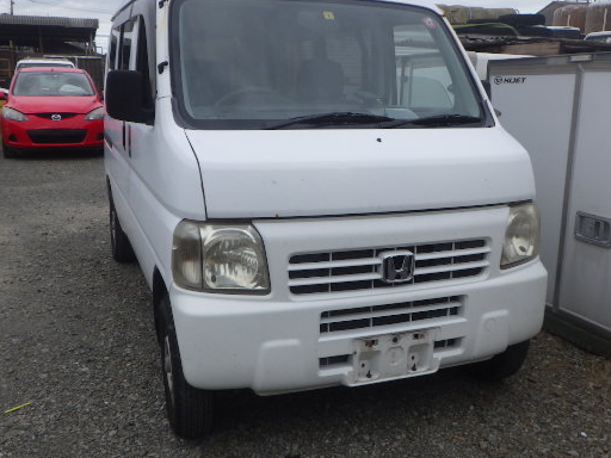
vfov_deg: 40.7
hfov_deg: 52.6
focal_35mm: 35
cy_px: 227
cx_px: 309
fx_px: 618
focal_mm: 5
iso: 125
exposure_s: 1/500
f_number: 4.2
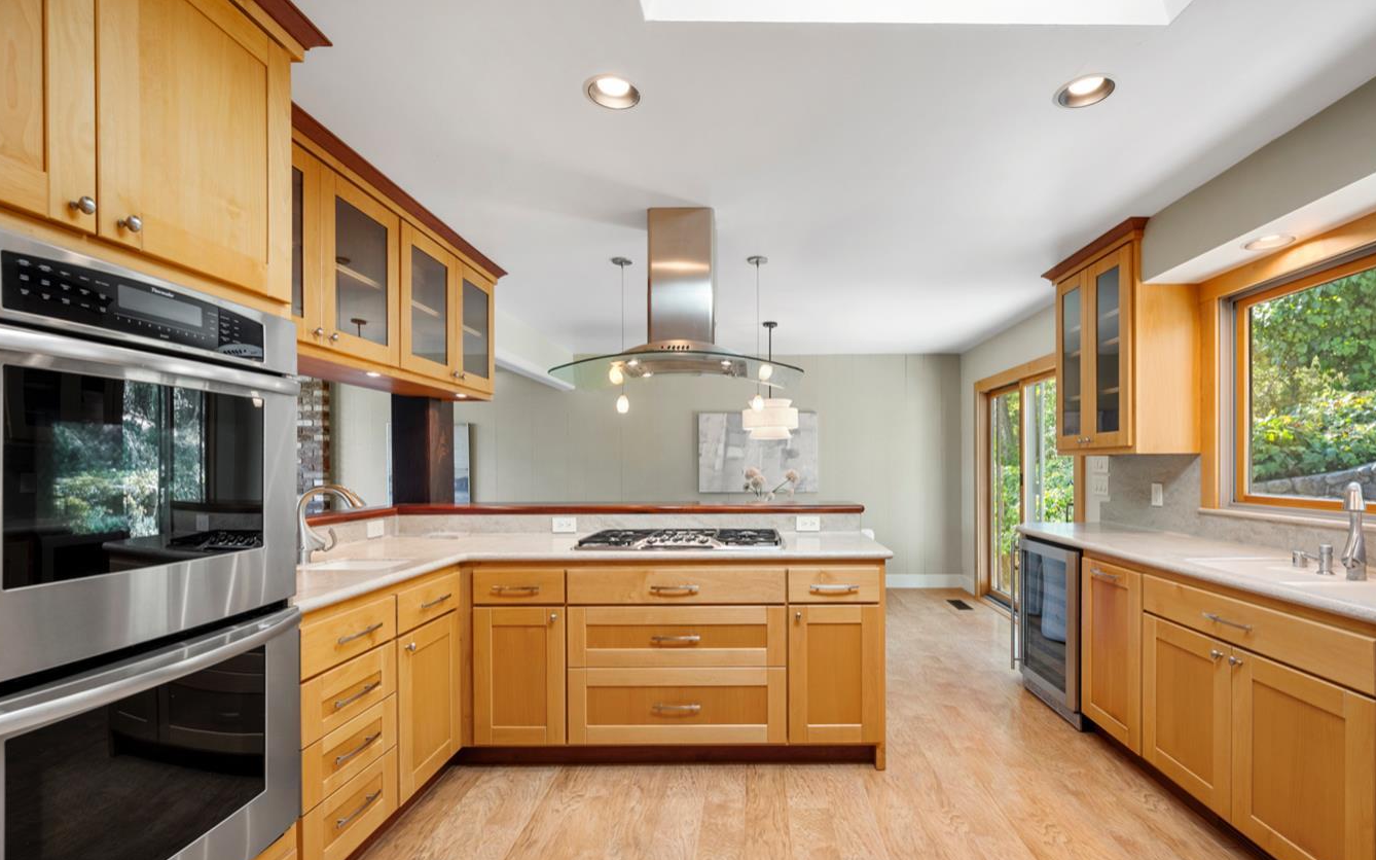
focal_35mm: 16
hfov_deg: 97.5
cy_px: 480
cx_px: 759
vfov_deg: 71.0
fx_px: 600
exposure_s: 1/3
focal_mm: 14
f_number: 8
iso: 250
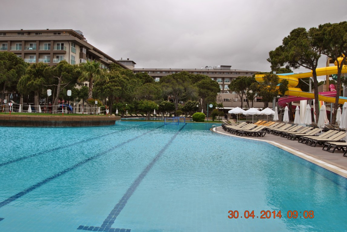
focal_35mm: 36
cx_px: 174
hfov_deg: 53.1
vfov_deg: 37.0
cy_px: 116
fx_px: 347
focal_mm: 24
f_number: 6.3
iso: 100
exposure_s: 1/160
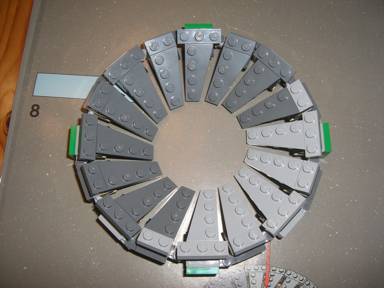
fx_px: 422
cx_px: 192
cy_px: 144
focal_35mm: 38
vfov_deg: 37.7
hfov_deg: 49.0
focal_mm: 6.2
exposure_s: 1/60
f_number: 2.7
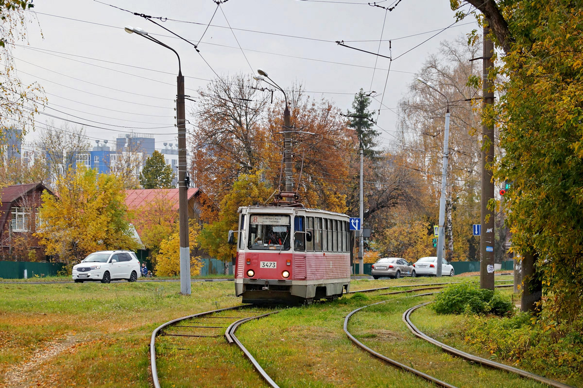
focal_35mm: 150
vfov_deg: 9.1
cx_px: 292
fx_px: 2429
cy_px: 194
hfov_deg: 13.7
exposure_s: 1/800
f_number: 5.6
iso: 400
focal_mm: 100
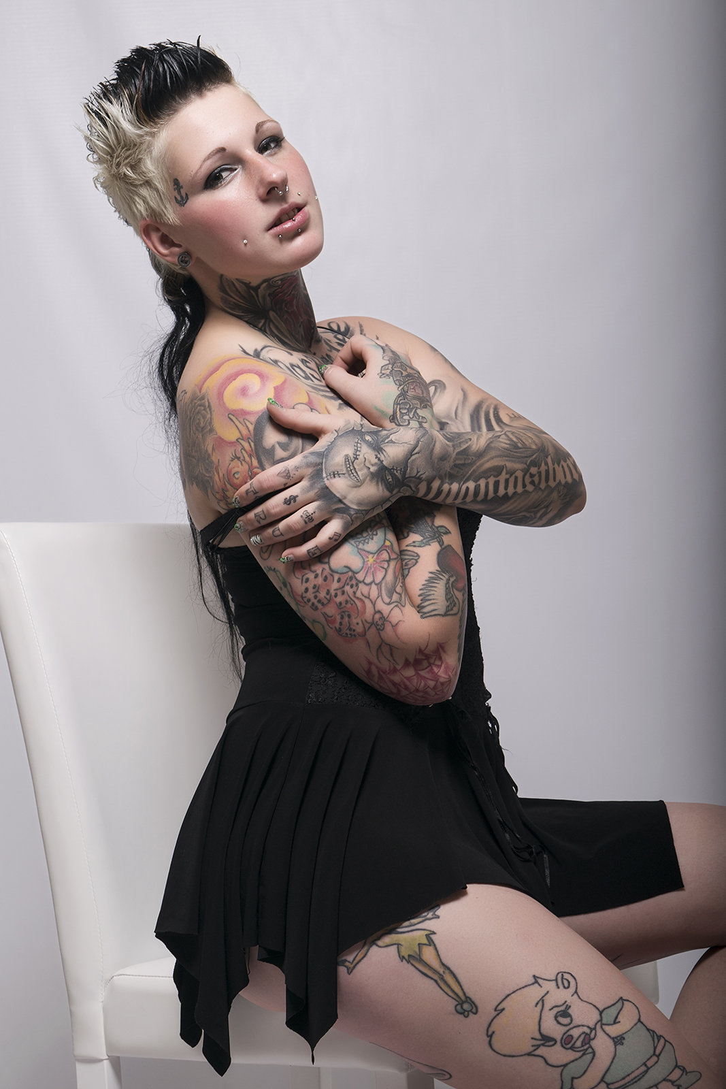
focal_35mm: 82
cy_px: 544
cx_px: 363
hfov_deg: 16.6
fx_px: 2495
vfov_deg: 24.6
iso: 100
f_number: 9
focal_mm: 55
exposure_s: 1/200
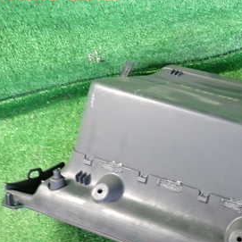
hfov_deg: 32.7
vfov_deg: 33.9
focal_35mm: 49
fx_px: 388
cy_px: 183
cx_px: 222
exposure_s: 1/30
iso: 800
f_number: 2
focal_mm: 4.5
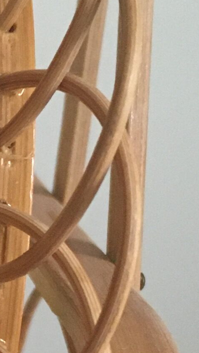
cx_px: -296
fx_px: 1416
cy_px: 358
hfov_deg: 7.5
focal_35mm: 151
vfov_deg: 14.0
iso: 200
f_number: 2.2
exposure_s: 1/33
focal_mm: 4.15
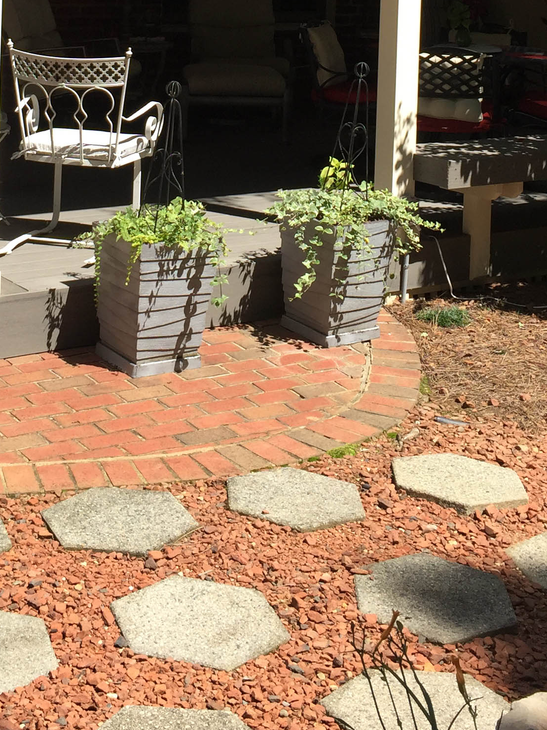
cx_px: 202
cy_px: -23
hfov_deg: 22.9
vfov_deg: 28.2
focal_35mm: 64
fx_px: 1349
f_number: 2.2
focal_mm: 4.15
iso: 32
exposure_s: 1/989
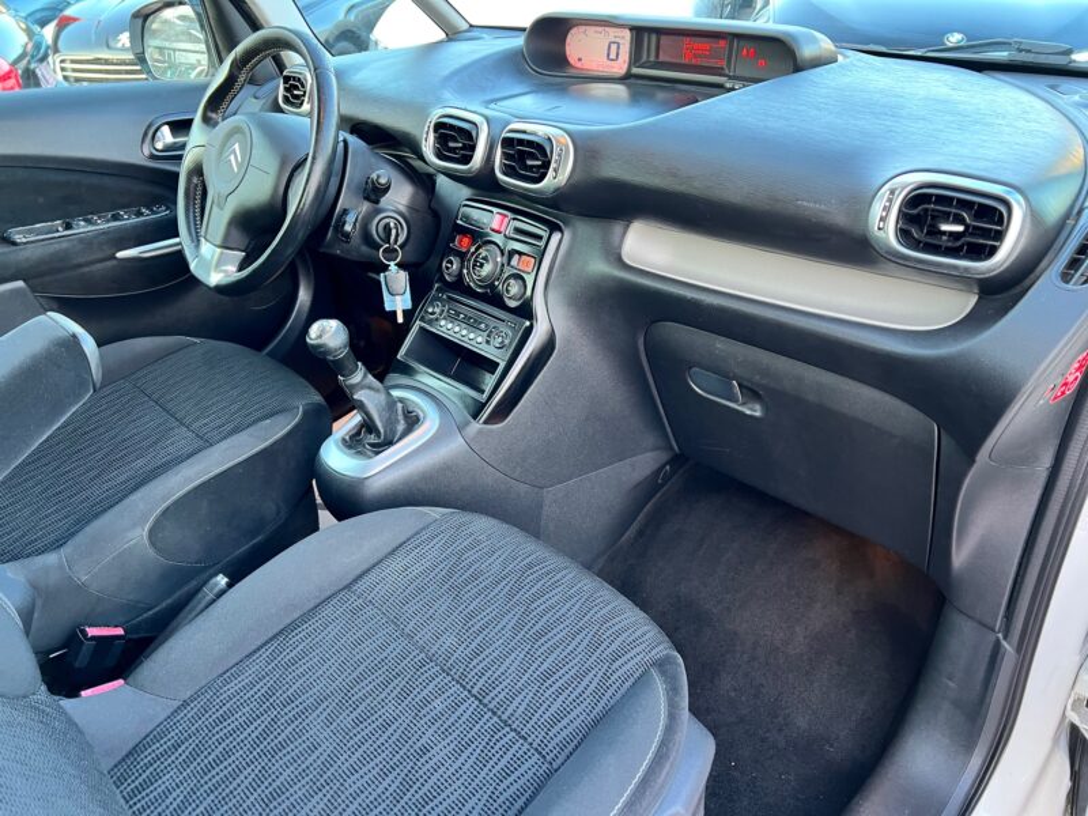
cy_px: 408
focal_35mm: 26
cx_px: 544
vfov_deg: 53.1
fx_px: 817
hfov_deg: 67.3
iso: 200
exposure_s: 1/50
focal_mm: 5.7
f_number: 1.5
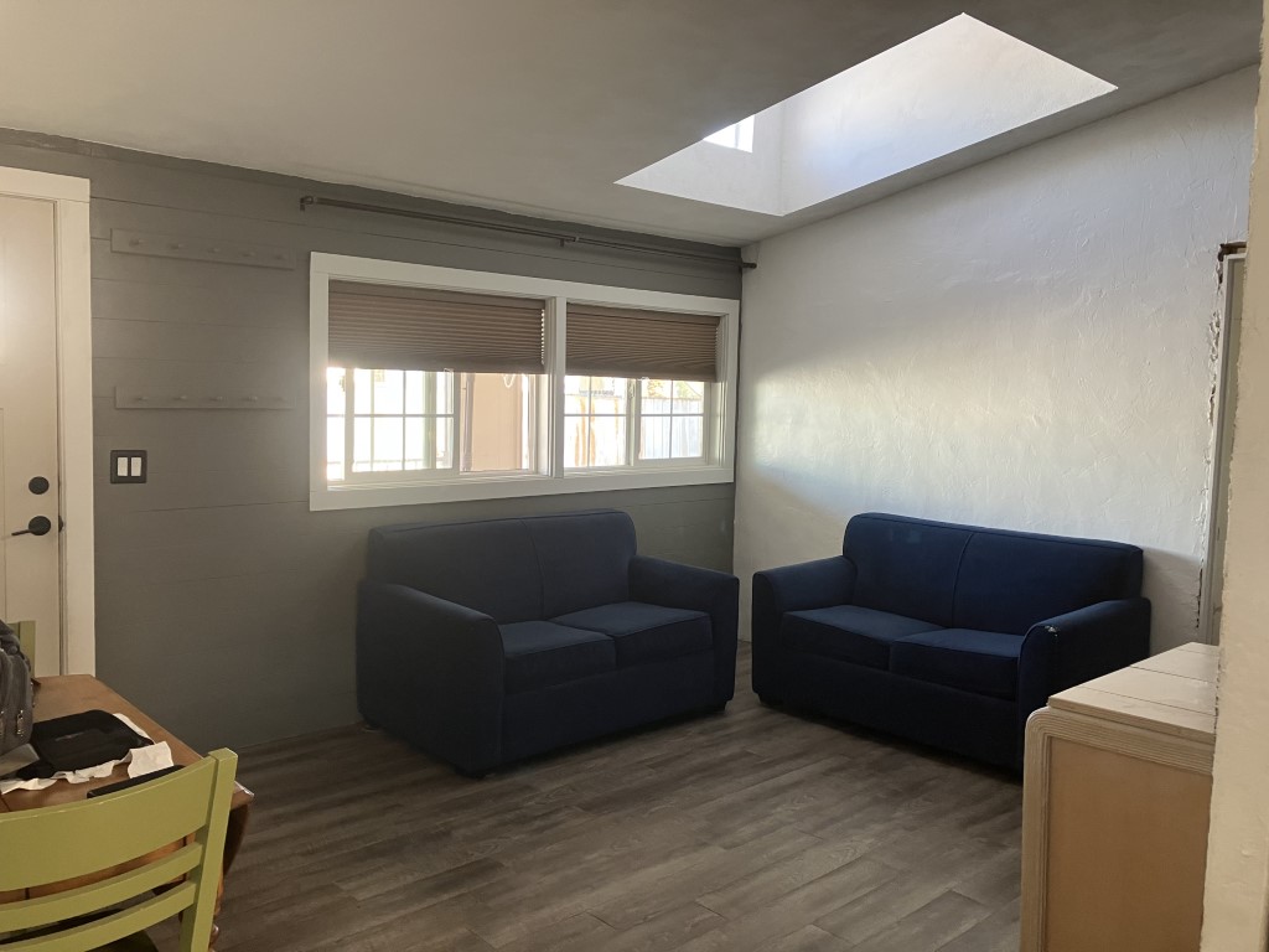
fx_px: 1026
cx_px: 634
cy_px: 476
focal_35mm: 28
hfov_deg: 63.4
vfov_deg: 49.7
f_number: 1.8
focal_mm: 3.99
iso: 100
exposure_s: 1/60
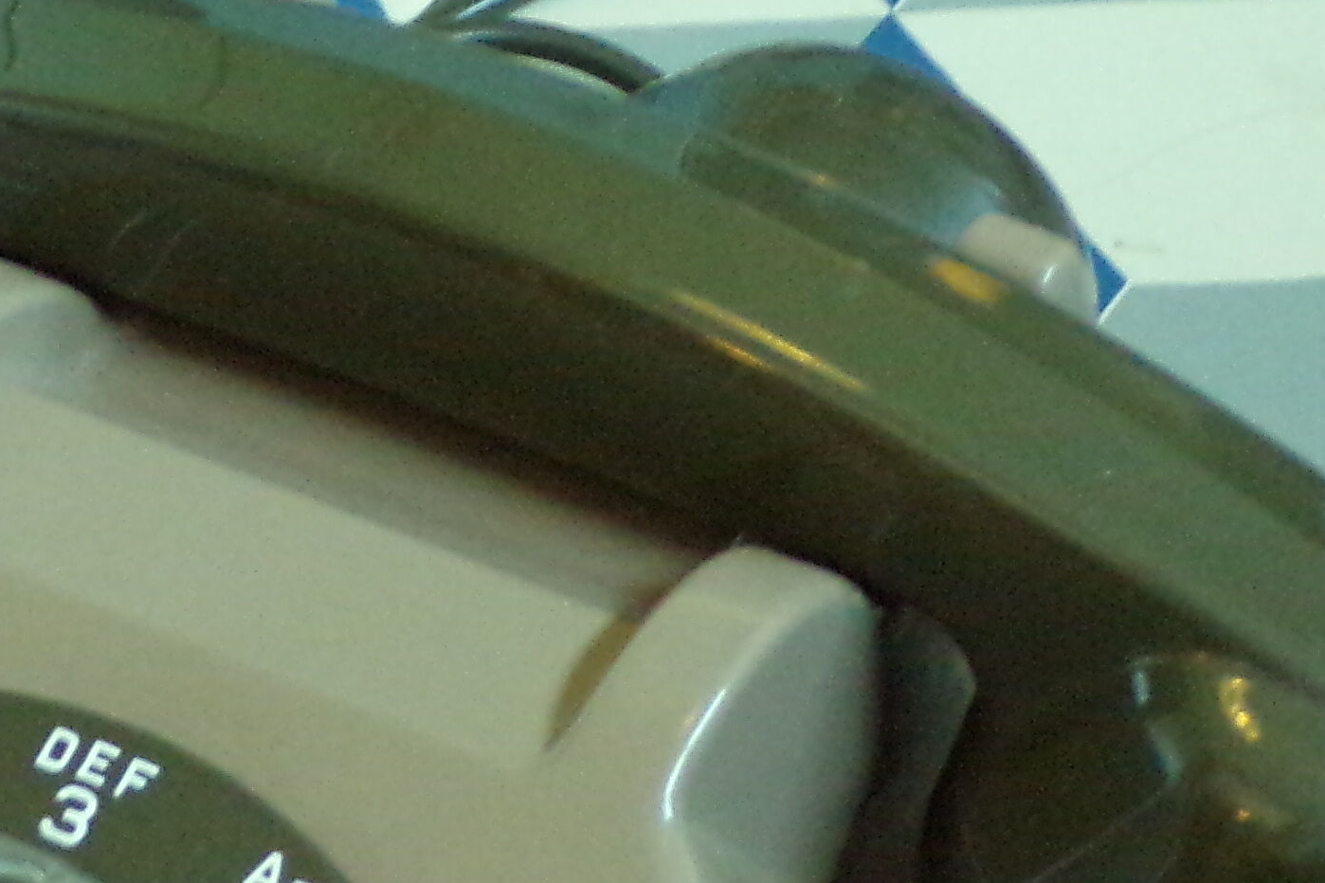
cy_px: 1308
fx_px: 5300
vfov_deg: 9.3
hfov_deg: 14.2
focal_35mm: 144
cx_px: 236
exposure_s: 1/20
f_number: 3.4
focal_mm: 7.6
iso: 541
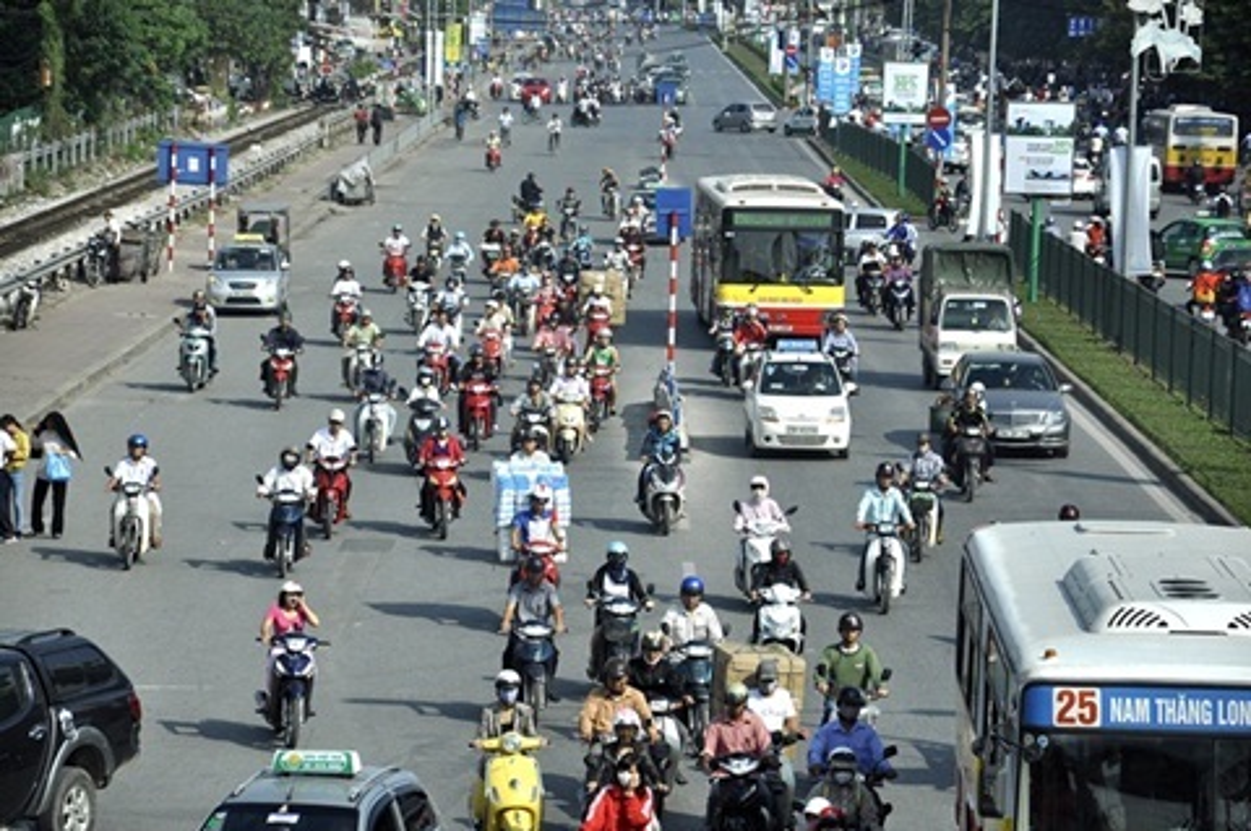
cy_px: 416
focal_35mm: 158
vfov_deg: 8.7
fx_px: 5467
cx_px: 626
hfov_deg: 13.1
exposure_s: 1/1250
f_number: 5.6
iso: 200
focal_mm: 105
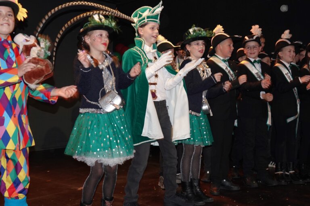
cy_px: 103
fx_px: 353
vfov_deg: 32.6
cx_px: 155
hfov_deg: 47.4
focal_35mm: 41
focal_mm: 15.17
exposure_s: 1/50
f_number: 3.2
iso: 400
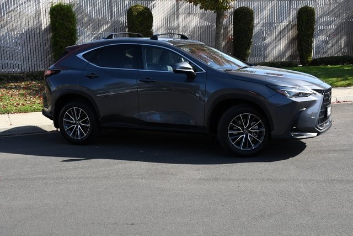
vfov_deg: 26.0
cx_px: 176
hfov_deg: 38.2
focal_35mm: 52
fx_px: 510
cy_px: 118
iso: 1250
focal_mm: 35
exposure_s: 1/640
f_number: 13
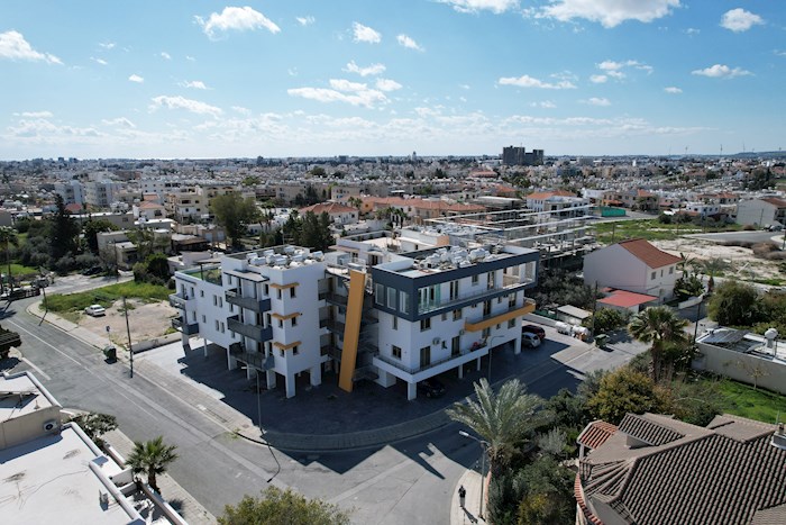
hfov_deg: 78.6
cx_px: 393
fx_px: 480
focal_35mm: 22
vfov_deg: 57.2
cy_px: 262
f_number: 2.8
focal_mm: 8.38
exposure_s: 1/4000
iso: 130
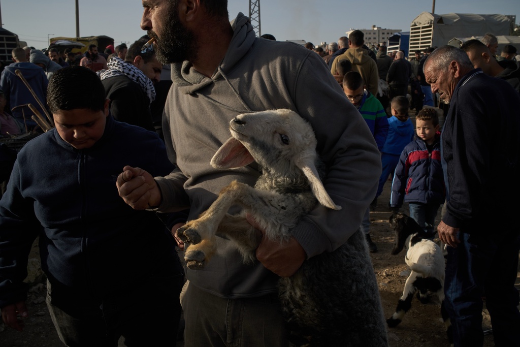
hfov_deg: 54.4
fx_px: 506
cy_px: 174
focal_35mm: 35
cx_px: 260
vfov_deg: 37.9
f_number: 13
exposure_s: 1/500
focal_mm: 35
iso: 500
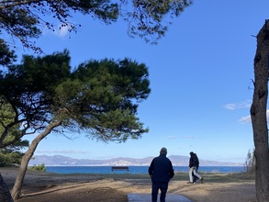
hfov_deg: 42.9
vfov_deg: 32.5
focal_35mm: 44
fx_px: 342
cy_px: 142
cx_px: 144
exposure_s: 1/1372
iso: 20
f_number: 1.8
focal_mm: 3.99
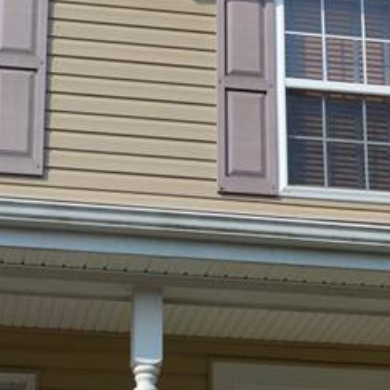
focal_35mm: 118
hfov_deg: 14.8
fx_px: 1504
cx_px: 242
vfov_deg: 14.7
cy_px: 332
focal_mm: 22
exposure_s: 1/250
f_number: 8
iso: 100
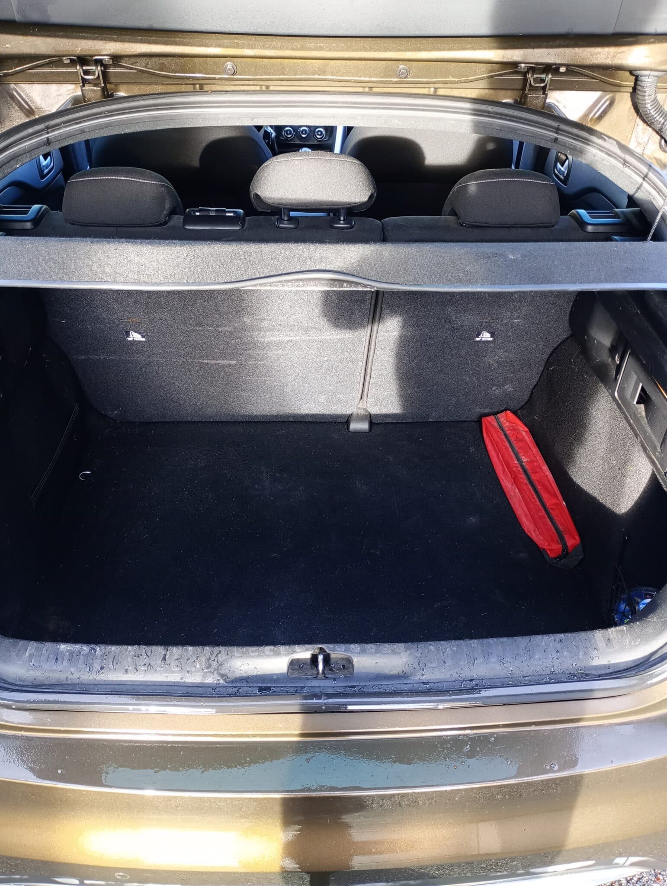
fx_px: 718
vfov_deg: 63.4
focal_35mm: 28
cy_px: 443
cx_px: 334
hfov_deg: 49.9
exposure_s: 1/50
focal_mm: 4.27
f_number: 1.8
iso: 400
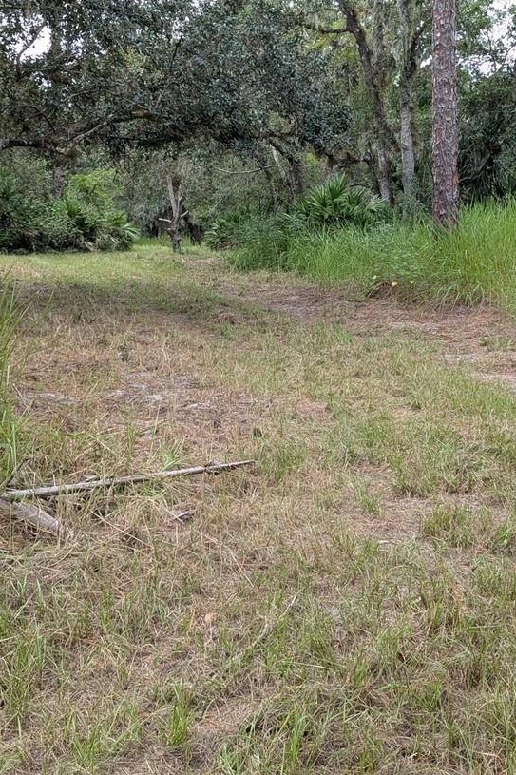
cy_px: 281
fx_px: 1054
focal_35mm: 49
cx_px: 280
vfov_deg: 40.0
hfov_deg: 27.5
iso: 34
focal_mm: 6.81
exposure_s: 1/206
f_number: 1.85
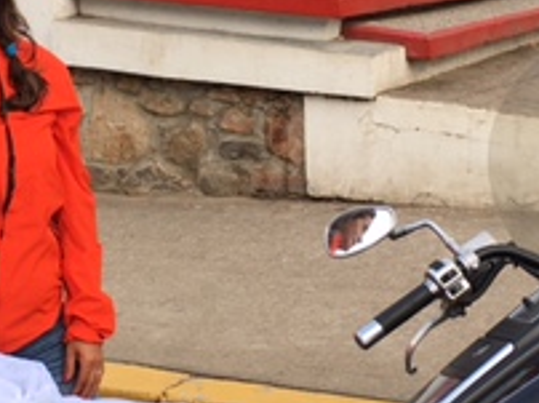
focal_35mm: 92
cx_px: 288
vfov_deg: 16.0
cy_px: 133
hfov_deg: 21.3
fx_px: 1431
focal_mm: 4.15
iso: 25
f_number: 2.2
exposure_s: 1/375
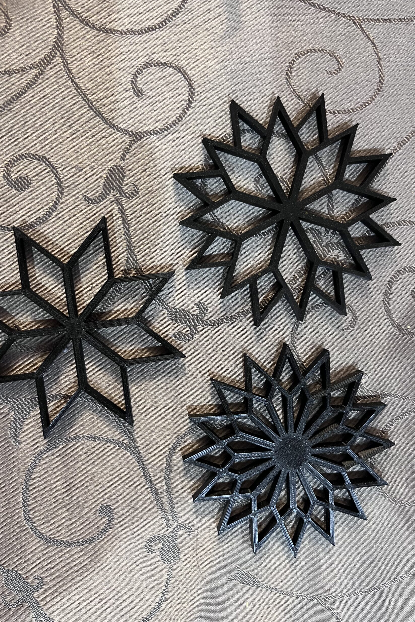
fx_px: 484
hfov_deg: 46.4
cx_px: 214
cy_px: 315
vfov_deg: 65.5
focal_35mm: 28
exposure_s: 1/33
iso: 400
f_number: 1.6
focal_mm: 5.1
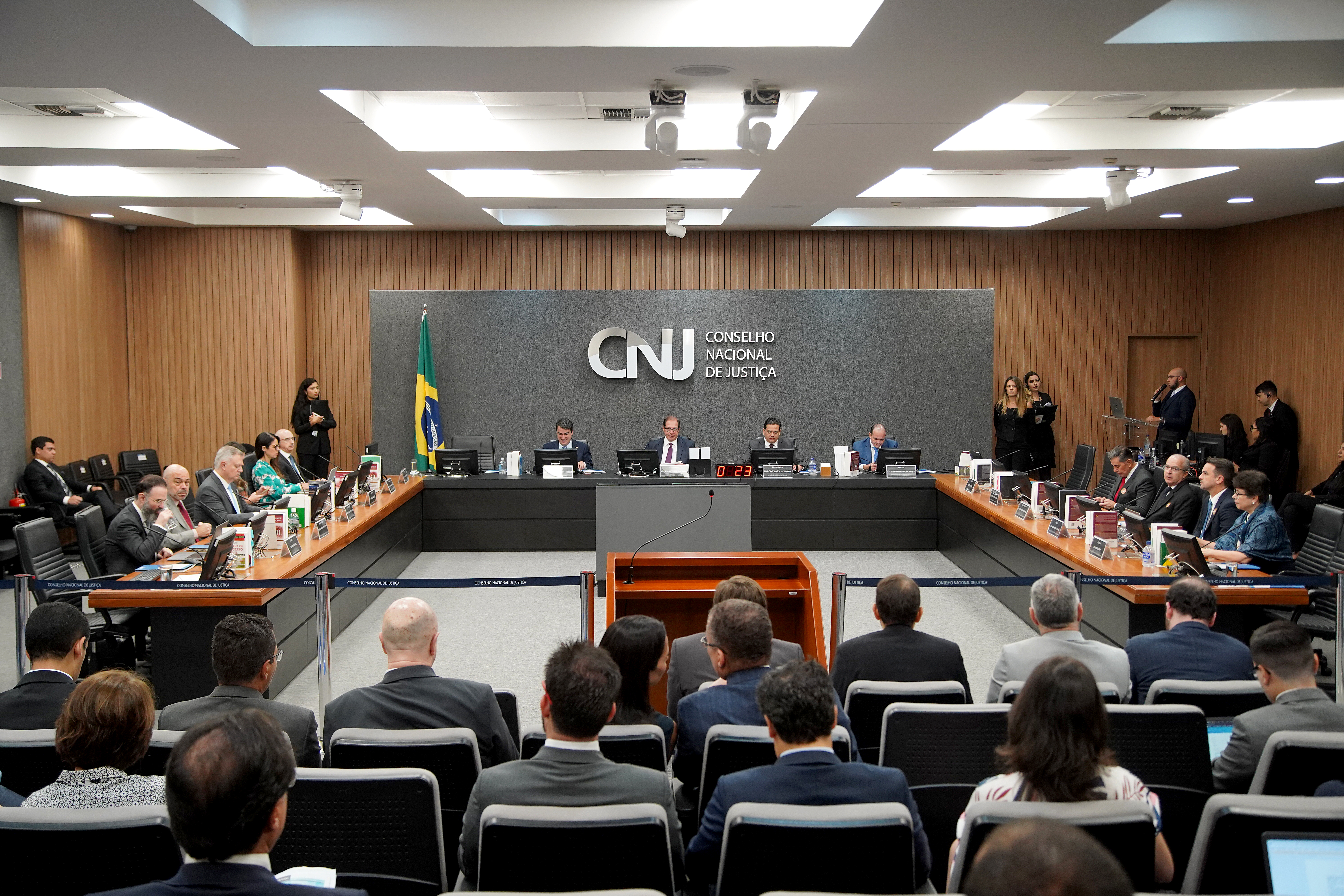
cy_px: 448
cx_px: 672
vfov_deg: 33.4
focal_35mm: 40
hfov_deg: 48.5
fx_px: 1493
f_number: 4
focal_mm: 40
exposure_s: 1/125
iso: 2500
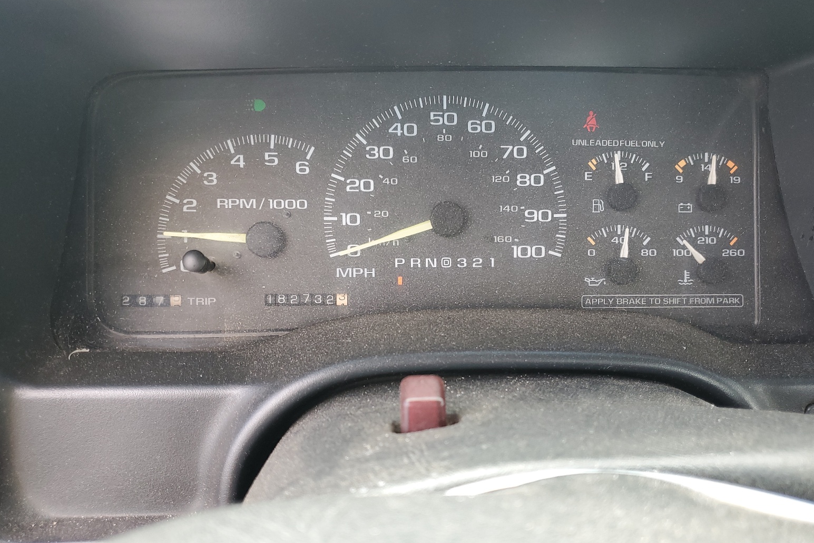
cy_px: 290
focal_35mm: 28
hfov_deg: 65.5
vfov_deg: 46.4
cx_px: 413
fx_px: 633
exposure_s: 1/120
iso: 56
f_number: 1.5
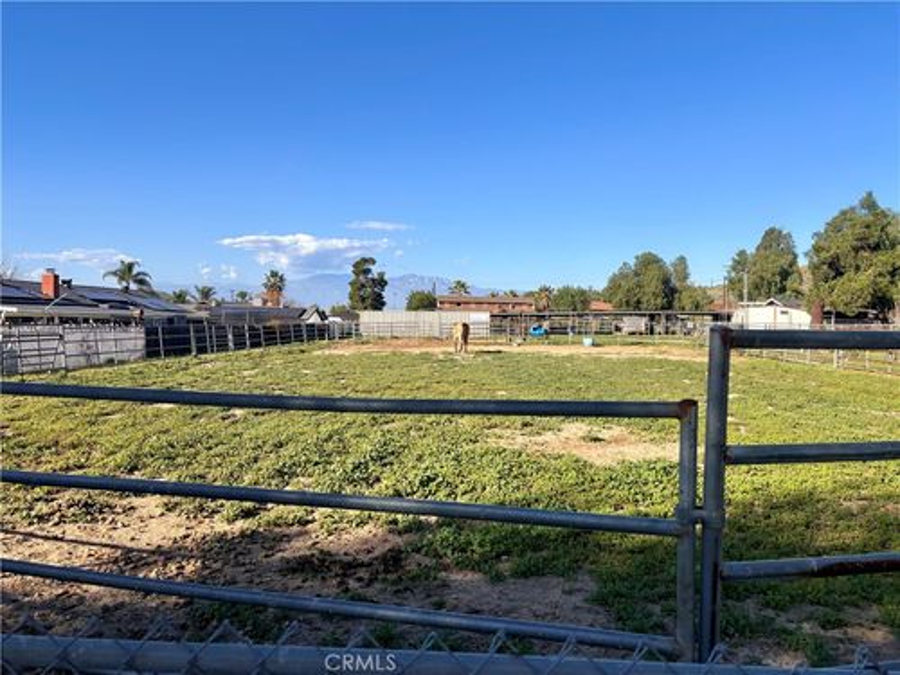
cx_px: 450
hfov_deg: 67.3
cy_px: 338
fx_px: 676
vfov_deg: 53.1
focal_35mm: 26
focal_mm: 5.96
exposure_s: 1/2857
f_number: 1.6
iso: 50
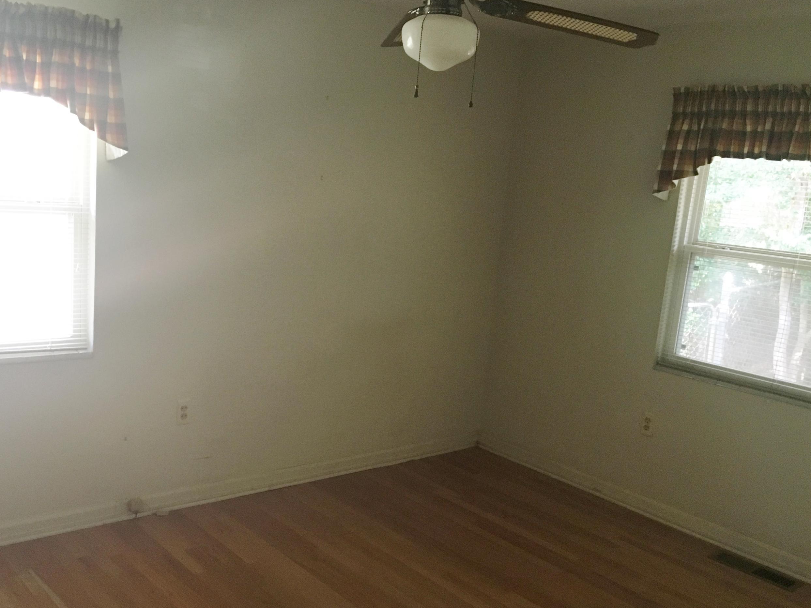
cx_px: 364
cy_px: 329
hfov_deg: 52.5
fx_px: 820
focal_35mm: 35
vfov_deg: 40.7
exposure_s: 1/30
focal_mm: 4.15
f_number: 2.2
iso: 160
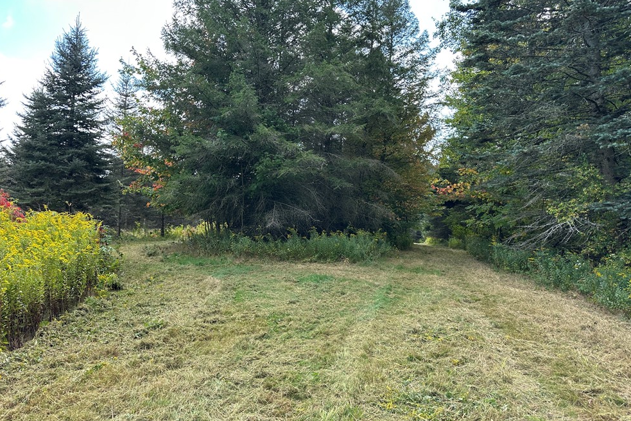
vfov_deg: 49.5
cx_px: 304
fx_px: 456
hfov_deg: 69.4
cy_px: 197
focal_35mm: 26
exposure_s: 1/611
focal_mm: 6.86
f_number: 1.78
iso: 80
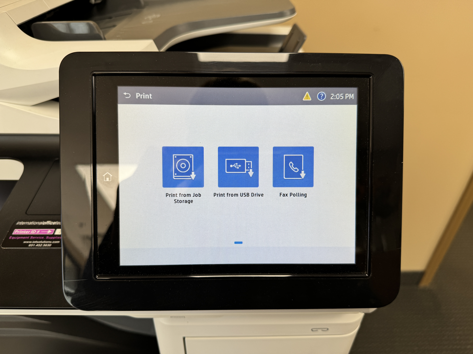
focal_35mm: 24
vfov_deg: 56.8
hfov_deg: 71.6
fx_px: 328
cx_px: 236
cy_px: 177
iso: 50
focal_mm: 6.86
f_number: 1.78
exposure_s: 1/109
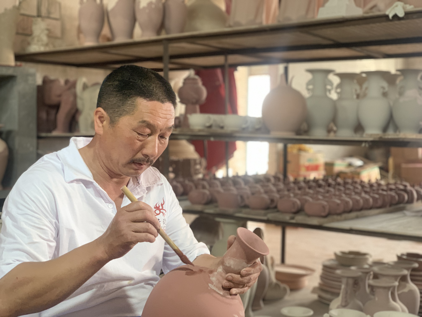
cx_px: 211
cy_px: 158
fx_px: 634
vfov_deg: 28.0
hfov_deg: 36.8
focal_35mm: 52
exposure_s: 1/60
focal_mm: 6
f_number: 2.4
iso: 250
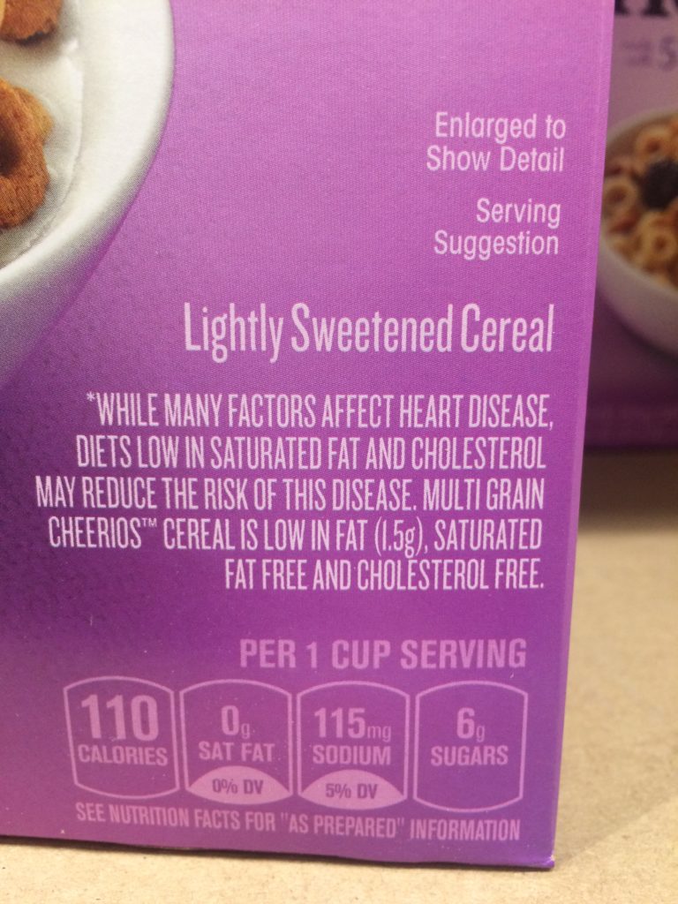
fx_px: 757
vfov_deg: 61.7
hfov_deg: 48.2
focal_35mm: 29
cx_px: 339
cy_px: 452
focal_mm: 4.15
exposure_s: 1/30
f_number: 2.2
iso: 125
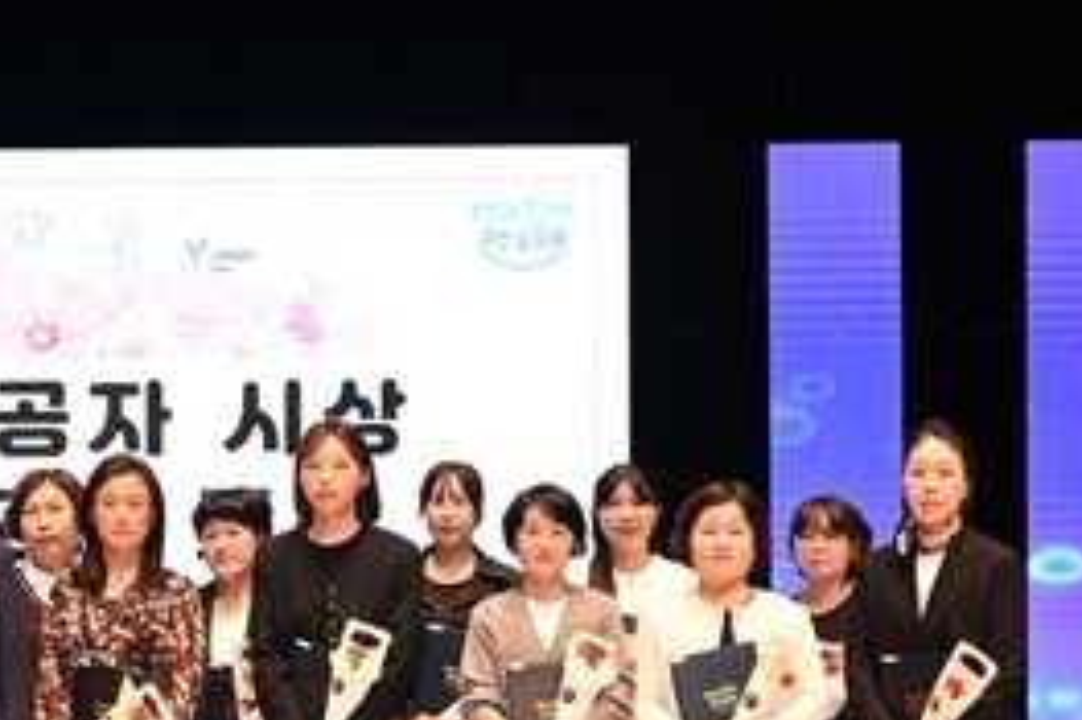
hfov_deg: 14.7
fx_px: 4115
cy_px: 535
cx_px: -37
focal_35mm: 137
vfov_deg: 10.0
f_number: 6
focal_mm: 60
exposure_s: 1/125
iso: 1250
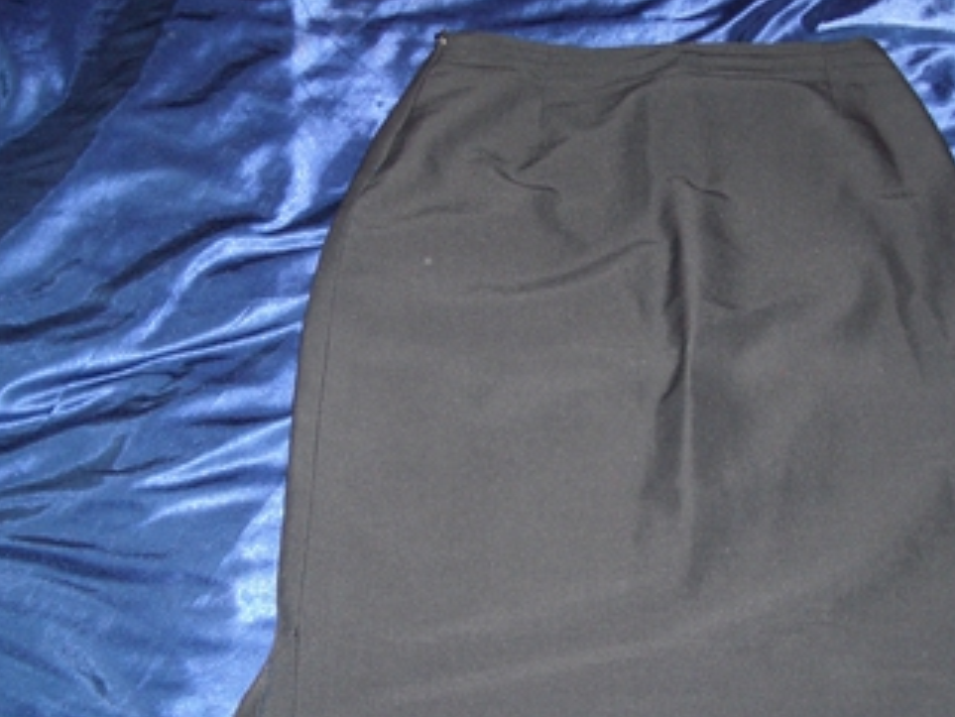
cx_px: 568
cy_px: 425
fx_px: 1352
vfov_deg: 29.6
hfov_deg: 38.8
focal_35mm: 49
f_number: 2.6
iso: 100
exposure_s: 1/60
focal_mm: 5.8
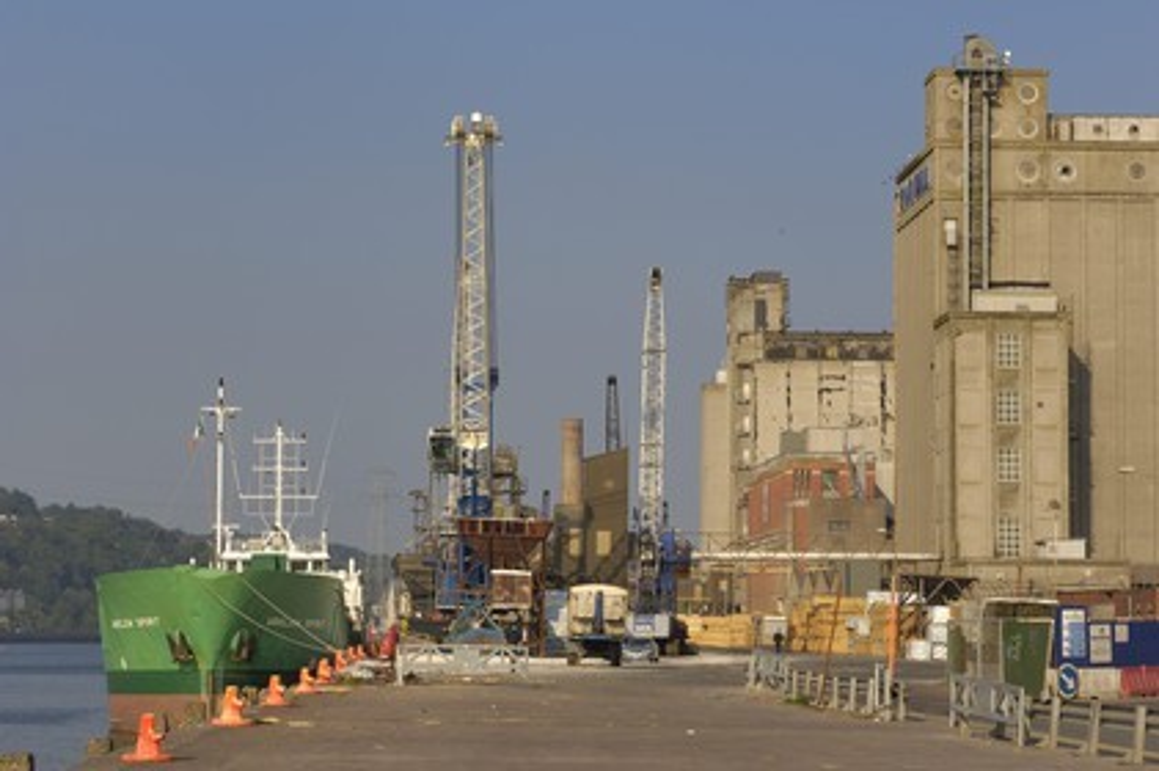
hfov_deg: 19.5
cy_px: 386
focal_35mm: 105
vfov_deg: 13.0
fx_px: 3378
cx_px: 580
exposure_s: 1/160
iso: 100
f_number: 11
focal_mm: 70
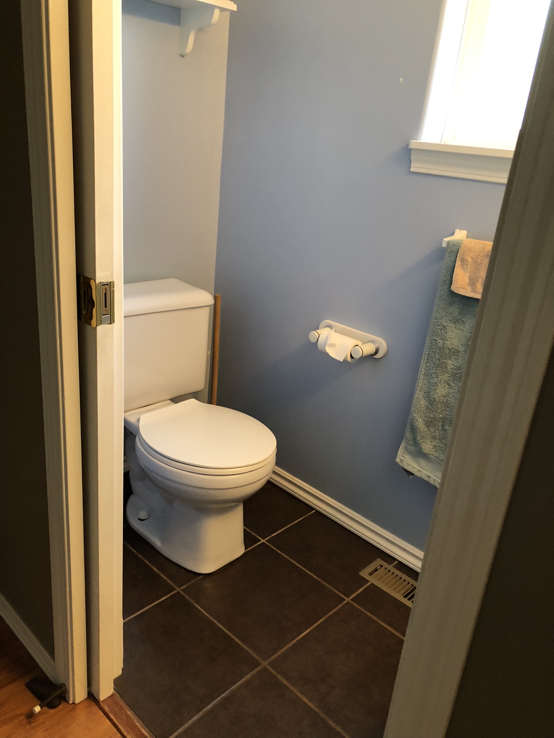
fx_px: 597
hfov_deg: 49.7
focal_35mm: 28
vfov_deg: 63.4
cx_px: 277
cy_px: 369
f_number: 1.8
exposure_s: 1/15
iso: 64
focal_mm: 3.99
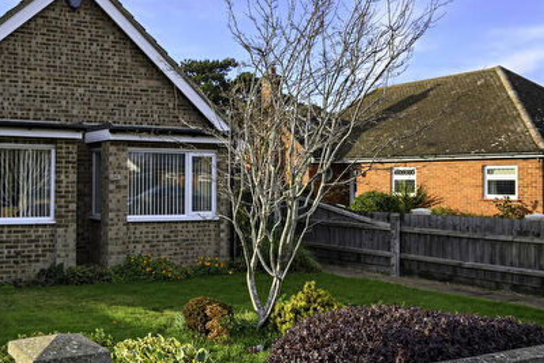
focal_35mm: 42
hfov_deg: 44.2
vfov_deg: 31.9
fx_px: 635
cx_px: 109
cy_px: 165
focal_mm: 24
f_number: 7.1
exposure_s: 1/320
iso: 250
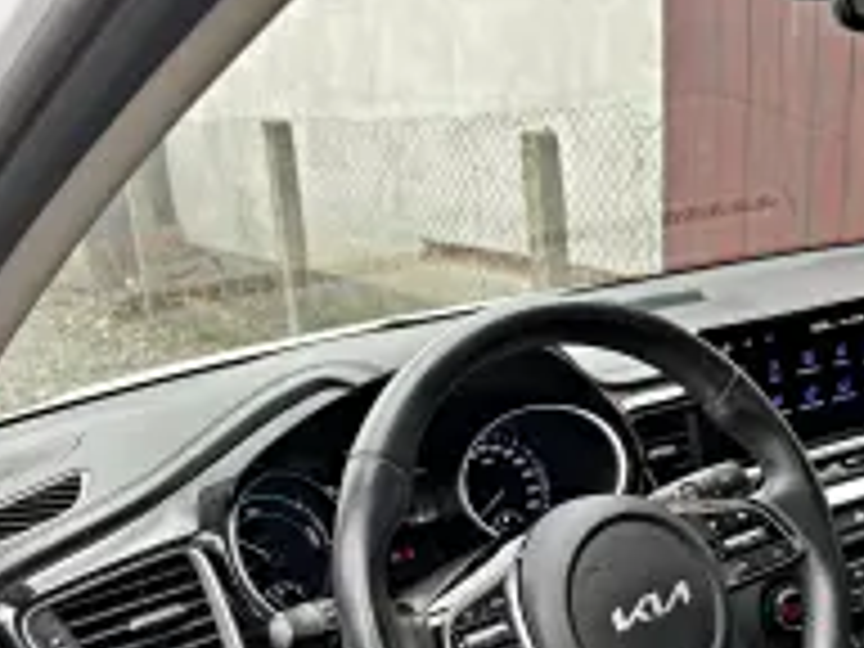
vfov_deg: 30.7
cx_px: 630
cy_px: 590
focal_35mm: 45
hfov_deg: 41.1
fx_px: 1123
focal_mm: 6.76
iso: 64
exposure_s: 1/121
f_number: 1.78
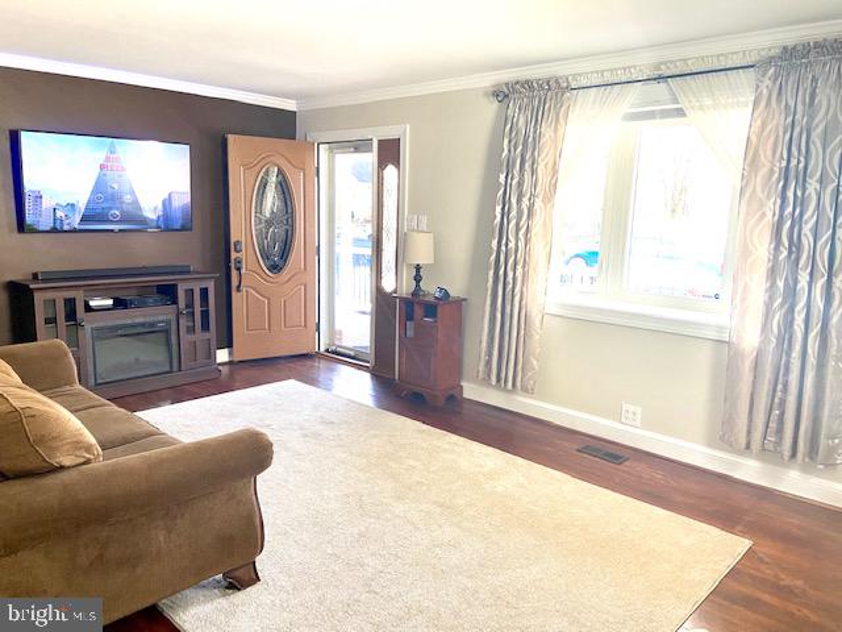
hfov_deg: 67.3
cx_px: 421
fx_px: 632
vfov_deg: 53.1
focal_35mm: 26
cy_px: 316
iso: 80
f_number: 1.8
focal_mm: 4.25
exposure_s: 1/60
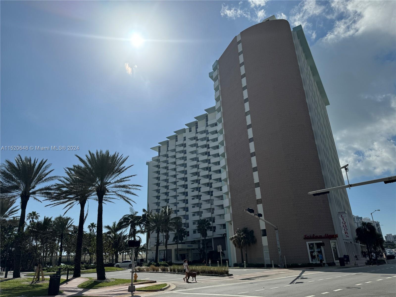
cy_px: 148
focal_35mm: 24
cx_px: 198
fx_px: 275
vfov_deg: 56.8
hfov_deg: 71.6
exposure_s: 1/20000
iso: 100
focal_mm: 6.86
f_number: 1.78
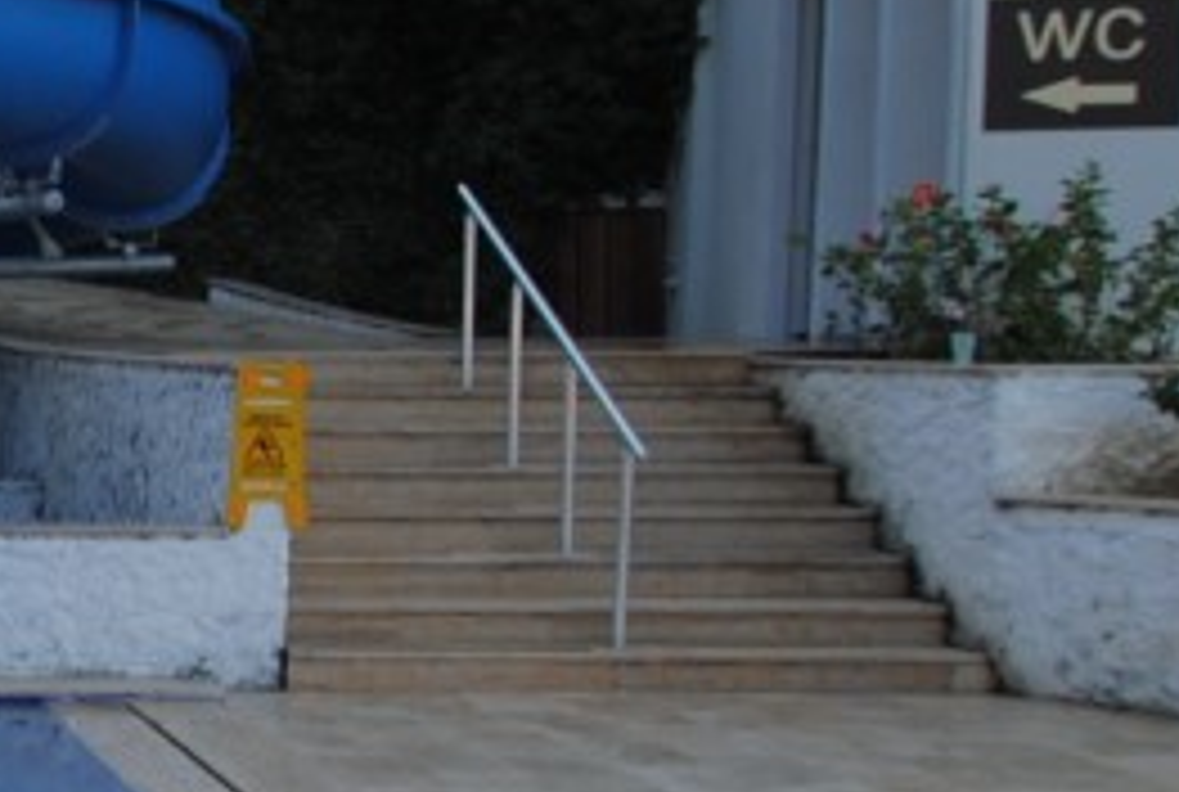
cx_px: -610
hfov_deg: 22.6
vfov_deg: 18.9
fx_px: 2370
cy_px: 540
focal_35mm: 72
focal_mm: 11
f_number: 5.6
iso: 100
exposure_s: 1/200
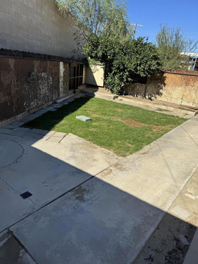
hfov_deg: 56.8
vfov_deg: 71.6
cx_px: 99
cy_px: 132
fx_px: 183
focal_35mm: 24
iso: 80
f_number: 1.78
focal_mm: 6.76
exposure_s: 1/4310
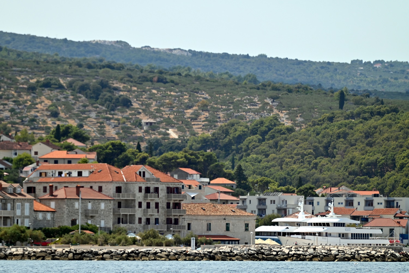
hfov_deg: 6.9
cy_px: 136
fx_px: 3409
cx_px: 204
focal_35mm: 300
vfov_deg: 4.6
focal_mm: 300
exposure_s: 1/1600
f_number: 5.6
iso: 250
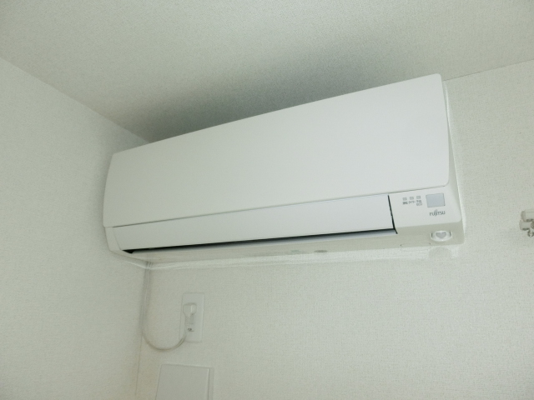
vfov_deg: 56.8
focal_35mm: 24
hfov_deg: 71.6
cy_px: 200
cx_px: 267
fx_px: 370
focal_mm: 4.24
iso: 400
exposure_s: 1/60
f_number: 3
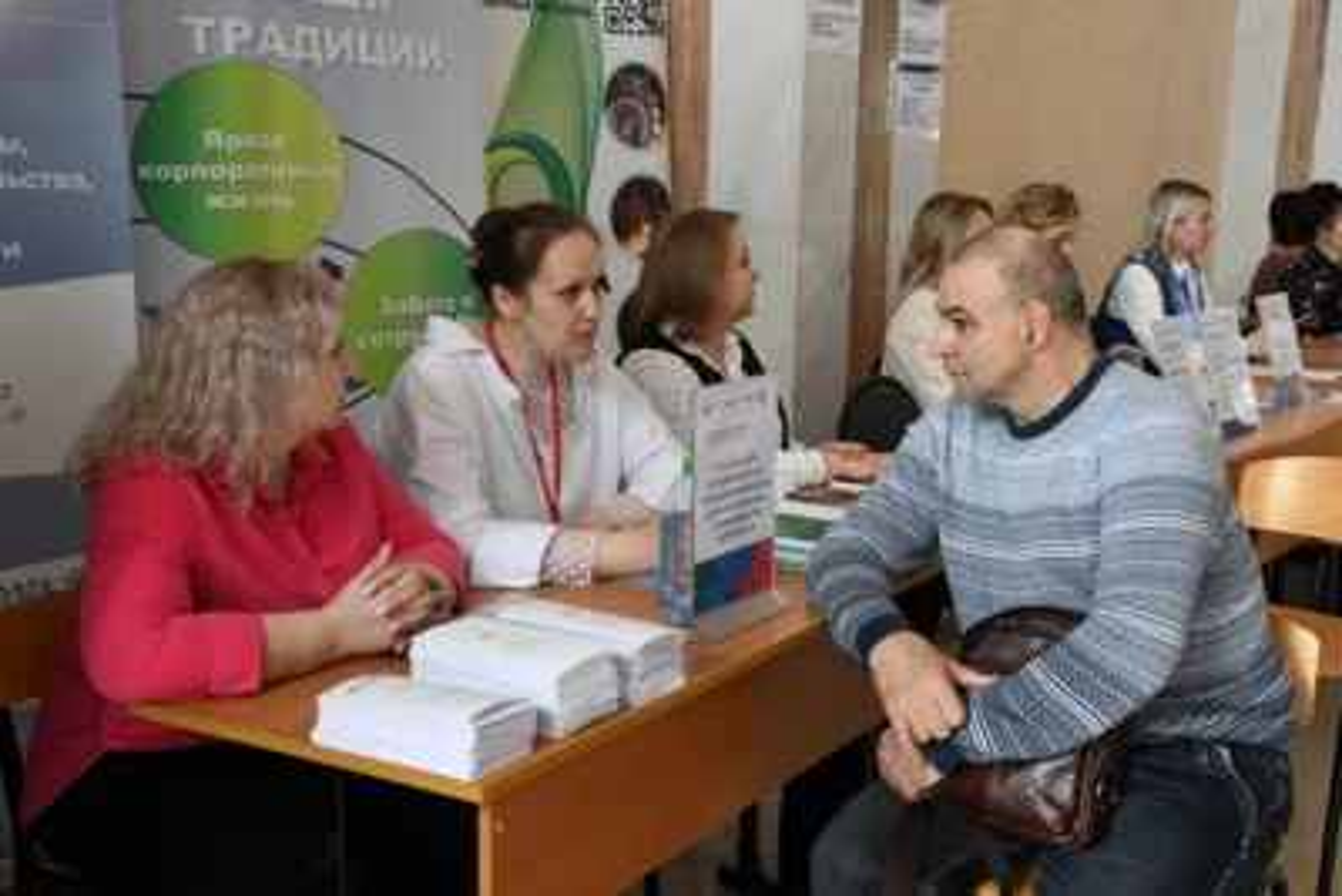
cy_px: 448
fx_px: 1678
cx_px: 671
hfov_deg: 43.6
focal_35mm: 45
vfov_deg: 29.9
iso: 1600
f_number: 5.6
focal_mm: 30
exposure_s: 1/250
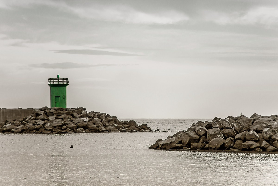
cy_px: 93
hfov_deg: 9.8
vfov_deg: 6.5
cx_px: 139
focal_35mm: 210
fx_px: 1622
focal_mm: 140
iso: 100
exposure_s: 1/640
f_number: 5.6
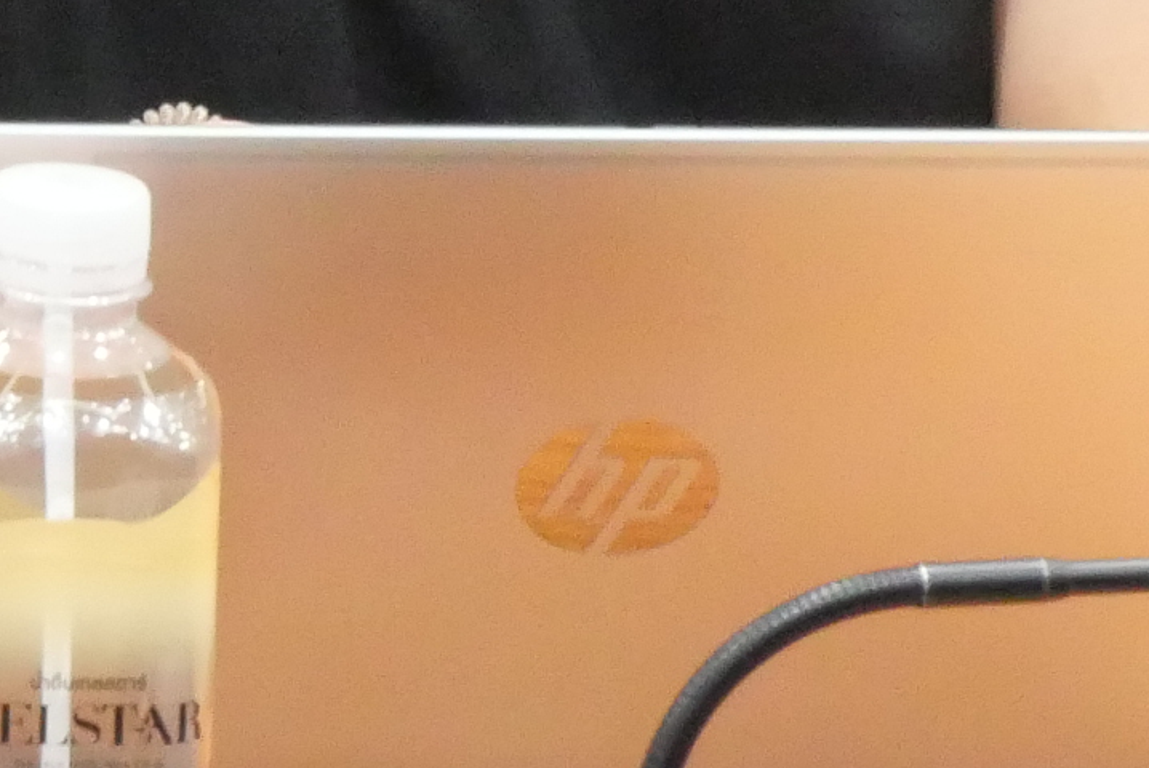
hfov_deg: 5.0
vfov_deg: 3.4
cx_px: -1050
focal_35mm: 403
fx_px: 12872
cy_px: -768
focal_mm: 38
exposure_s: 1/20
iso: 3200
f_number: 8
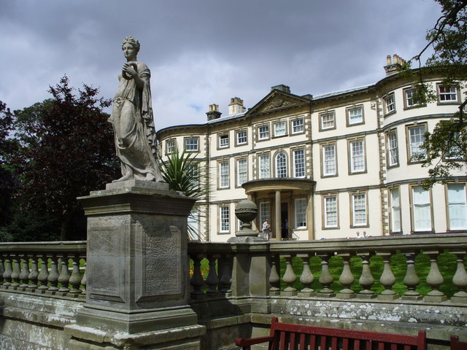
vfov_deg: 38.7
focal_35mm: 37
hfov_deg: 50.1
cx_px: 234
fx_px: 499
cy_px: 175
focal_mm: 6.1
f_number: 5.6
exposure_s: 1/500
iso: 80
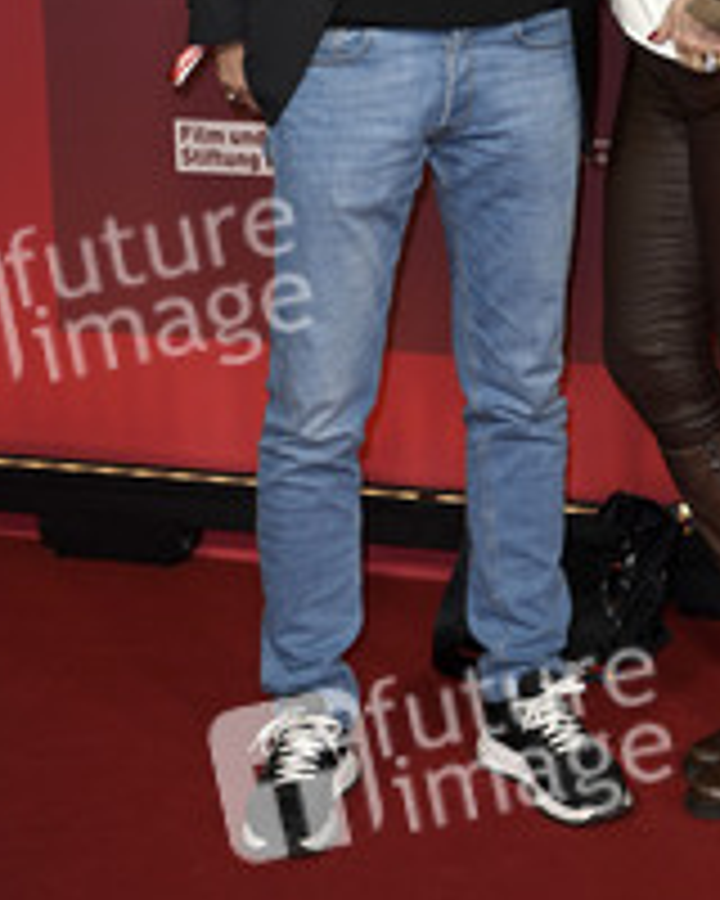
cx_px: 572
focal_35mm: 116
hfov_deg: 13.2
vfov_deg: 16.3
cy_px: 81
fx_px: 3090
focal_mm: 62
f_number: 4
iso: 800
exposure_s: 1/320
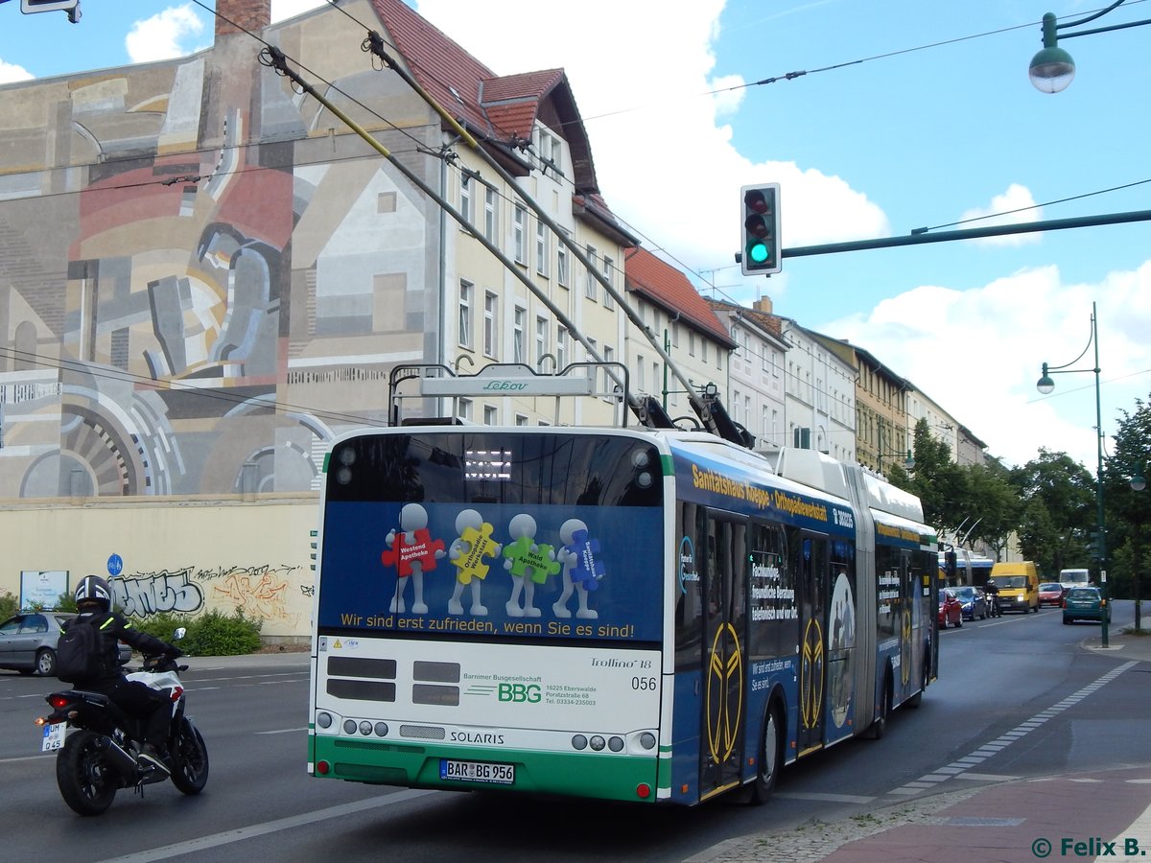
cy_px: 432
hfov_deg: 39.7
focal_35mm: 48
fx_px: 1596
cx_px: 576
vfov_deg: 30.3
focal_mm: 8.6
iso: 125
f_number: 3.7
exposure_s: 1/800
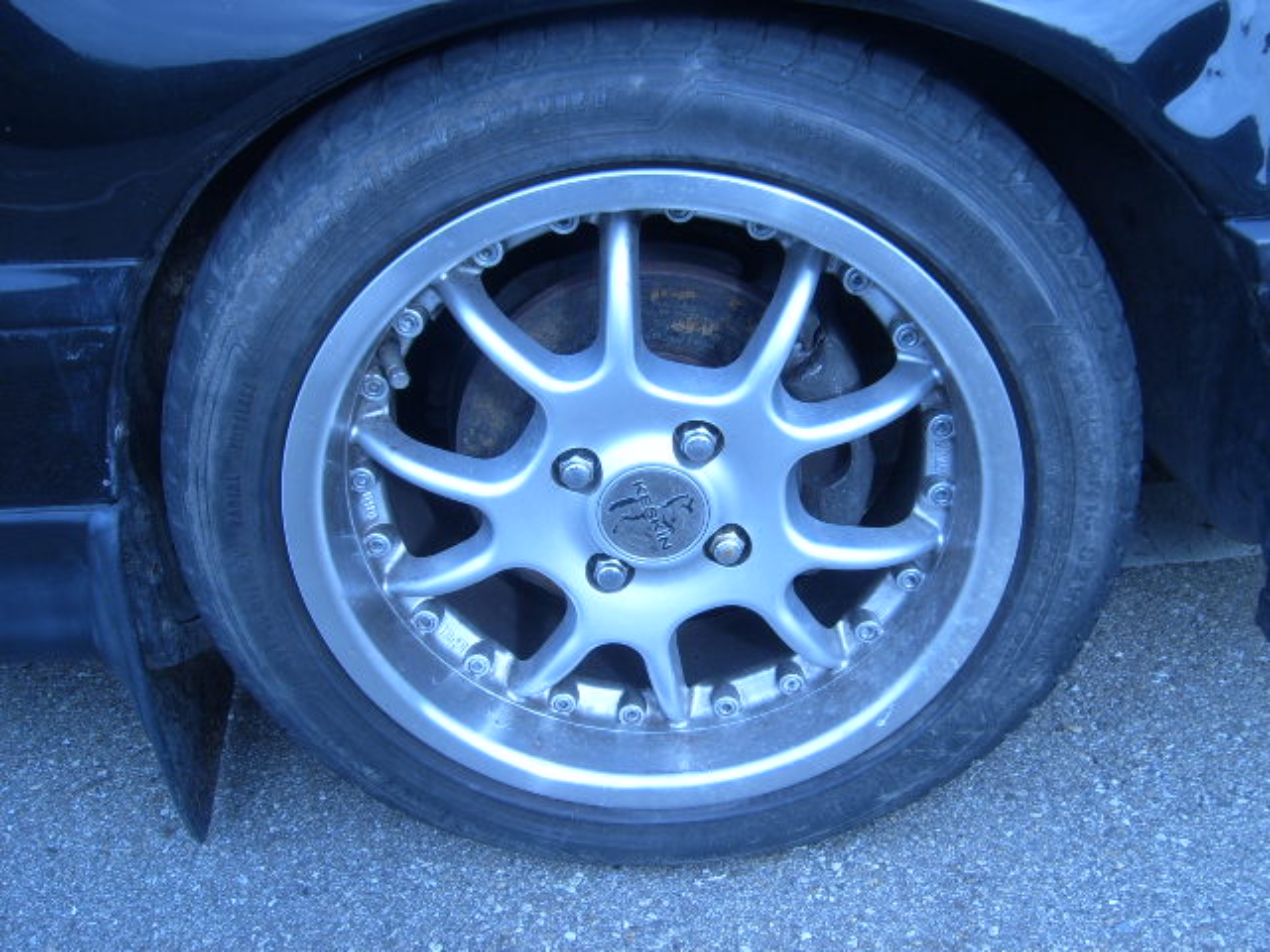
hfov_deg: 52.6
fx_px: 1284
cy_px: 476
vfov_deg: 40.7
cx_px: 635
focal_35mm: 35
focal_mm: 5.8
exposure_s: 1/90
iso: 50
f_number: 5.8
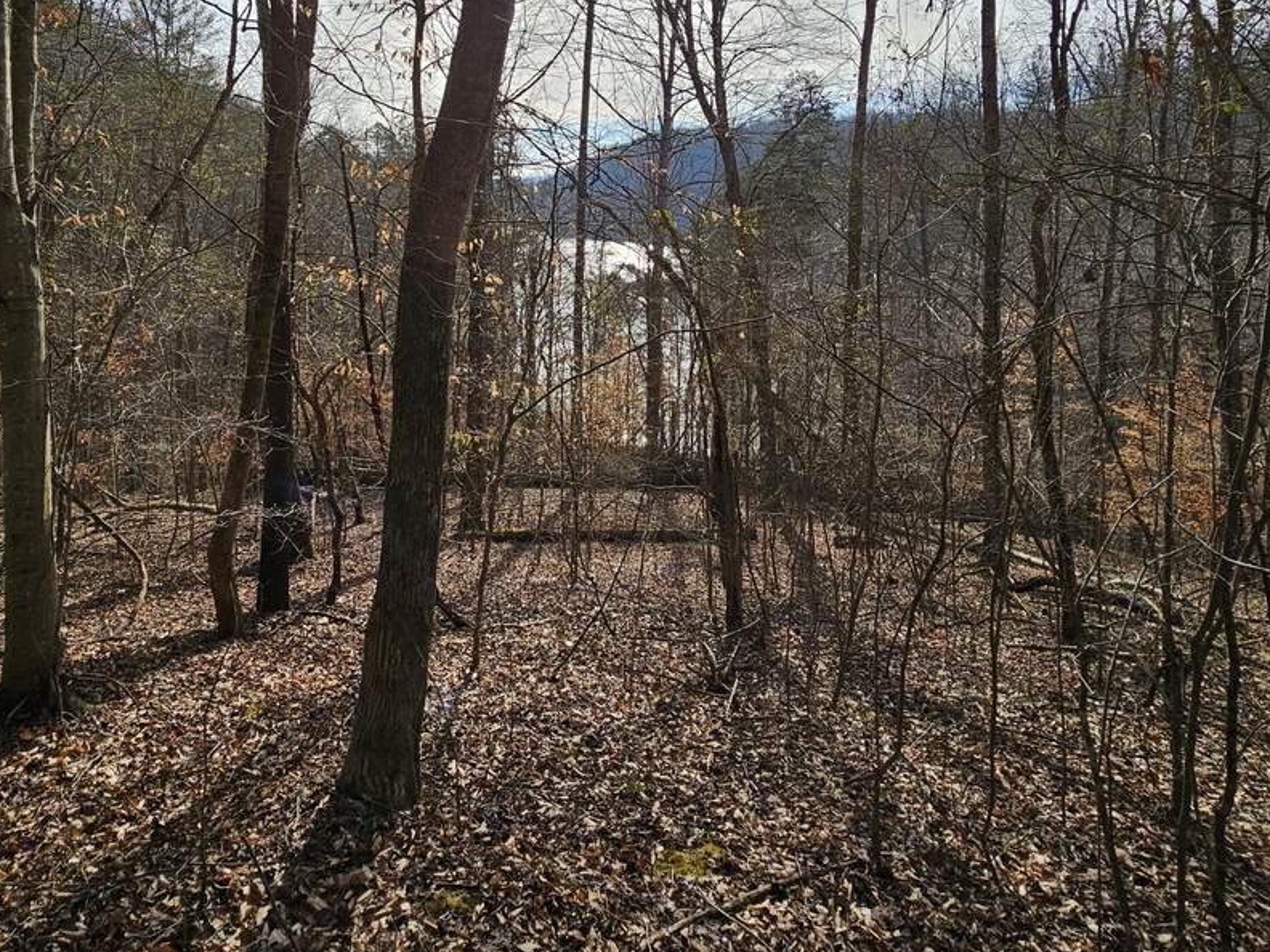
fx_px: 770
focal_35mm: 21
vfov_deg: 59.9
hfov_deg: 78.5
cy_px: 232
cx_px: 542
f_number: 2.2
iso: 50
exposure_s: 1/2077
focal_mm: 2.2
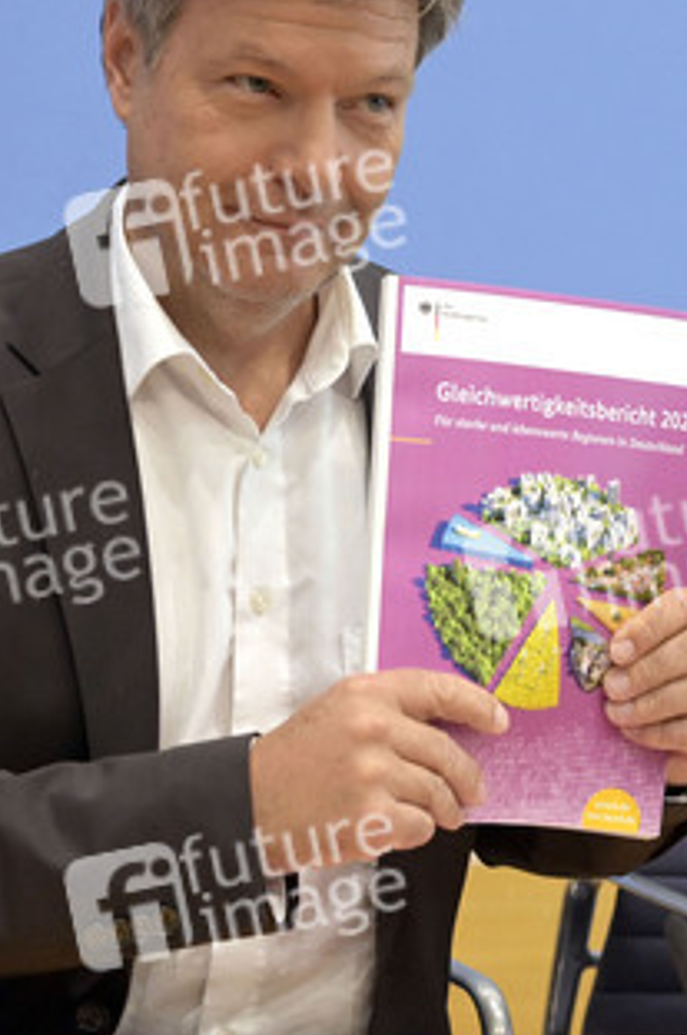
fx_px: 1694
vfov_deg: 33.8
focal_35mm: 59
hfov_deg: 22.9
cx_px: 332
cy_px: 395
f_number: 5.6
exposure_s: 1/400
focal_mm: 46
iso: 4000
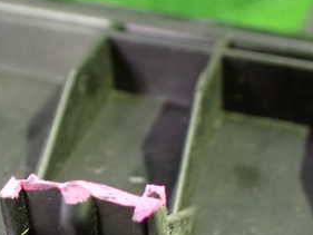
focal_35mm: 64
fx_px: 579
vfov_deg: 22.2
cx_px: 60
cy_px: 225
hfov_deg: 29.5
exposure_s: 1/30
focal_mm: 5.4
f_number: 2.3
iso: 1250
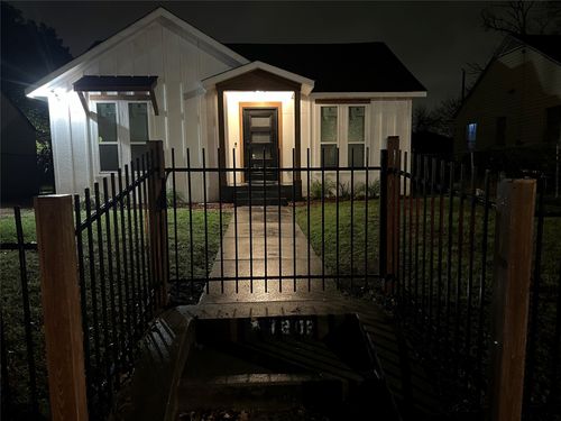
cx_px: 280
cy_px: 210
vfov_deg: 53.1
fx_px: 421
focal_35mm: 26
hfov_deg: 67.3
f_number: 1.5
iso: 1000
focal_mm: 5.7
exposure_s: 1/30
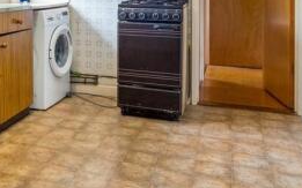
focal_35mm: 46
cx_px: 46
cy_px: -20
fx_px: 379
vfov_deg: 25.8
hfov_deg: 41.0
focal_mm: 12.3
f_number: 7.1
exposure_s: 1/50
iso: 160
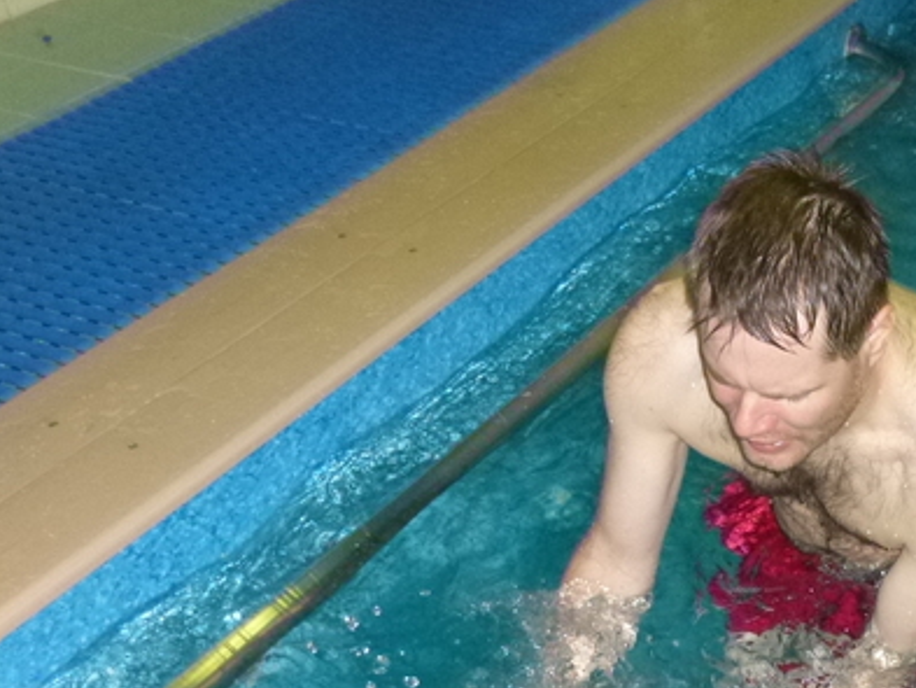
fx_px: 1562
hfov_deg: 31.4
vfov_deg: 23.8
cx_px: 790
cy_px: 674
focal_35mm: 59
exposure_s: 1/60
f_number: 3.3
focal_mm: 5.2
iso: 500
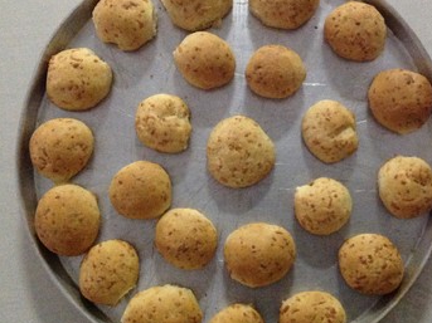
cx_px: 252
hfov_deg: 37.4
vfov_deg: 28.5
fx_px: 636
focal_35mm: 51
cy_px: 152
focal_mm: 4.28
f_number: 2.4
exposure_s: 1/17
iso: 800
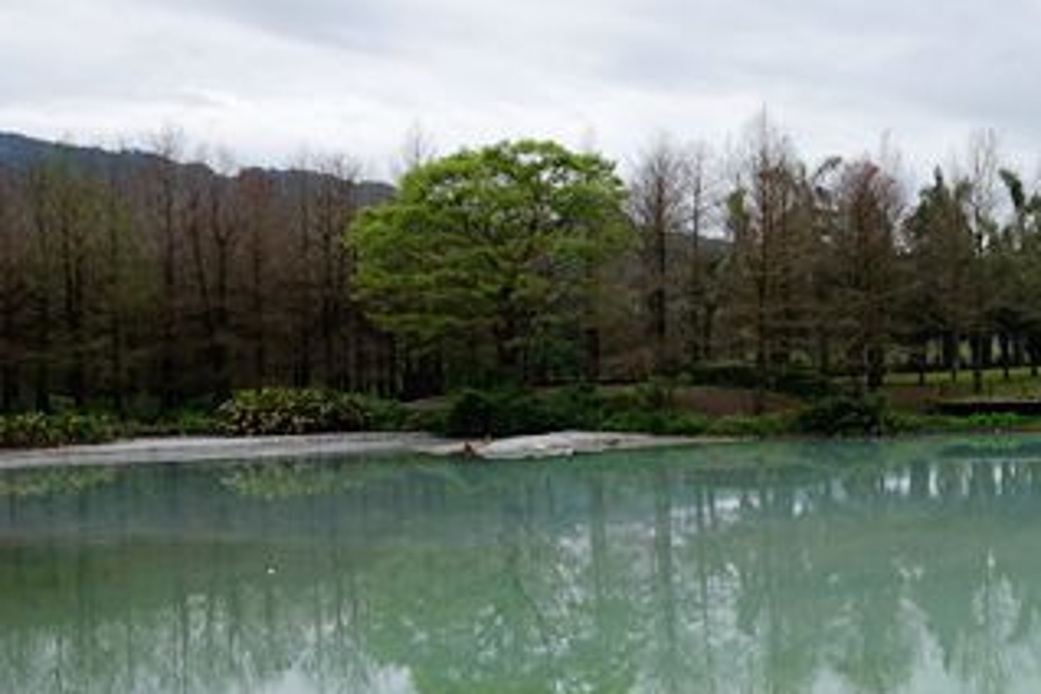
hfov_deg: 37.1
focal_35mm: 49
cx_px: 985
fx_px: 1417
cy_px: 417
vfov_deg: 27.5
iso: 125
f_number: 5.6
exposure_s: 1/320
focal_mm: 8.8
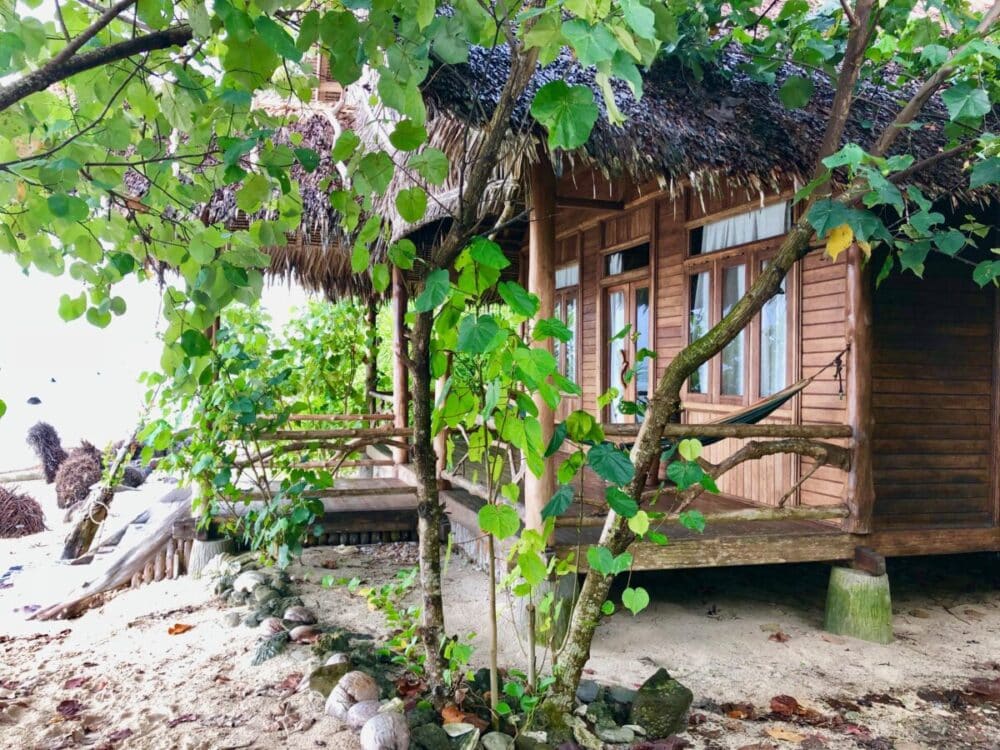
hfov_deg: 63.4
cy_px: 375
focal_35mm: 28
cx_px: 500
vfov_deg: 49.7
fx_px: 809
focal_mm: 4
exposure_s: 1/50
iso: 25
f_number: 1.8
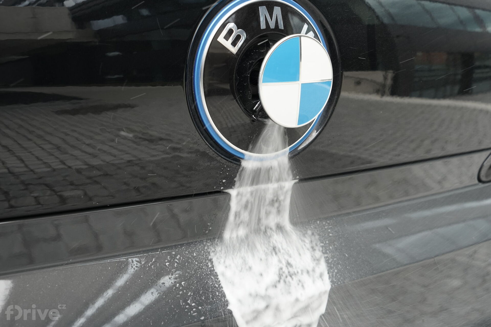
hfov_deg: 40.3
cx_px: 246
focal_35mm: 49
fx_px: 668
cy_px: 164
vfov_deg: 27.5
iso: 1250
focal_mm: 49
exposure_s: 1/160
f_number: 9
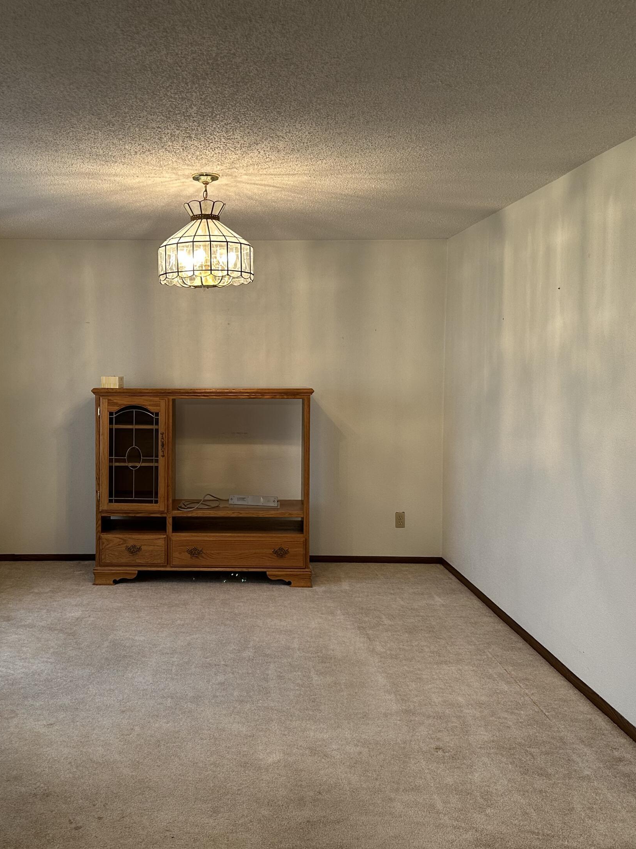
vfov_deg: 55.4
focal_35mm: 33
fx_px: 809
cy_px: 416
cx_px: 208
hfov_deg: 42.3
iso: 160
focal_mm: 6.86
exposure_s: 1/120
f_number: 1.78
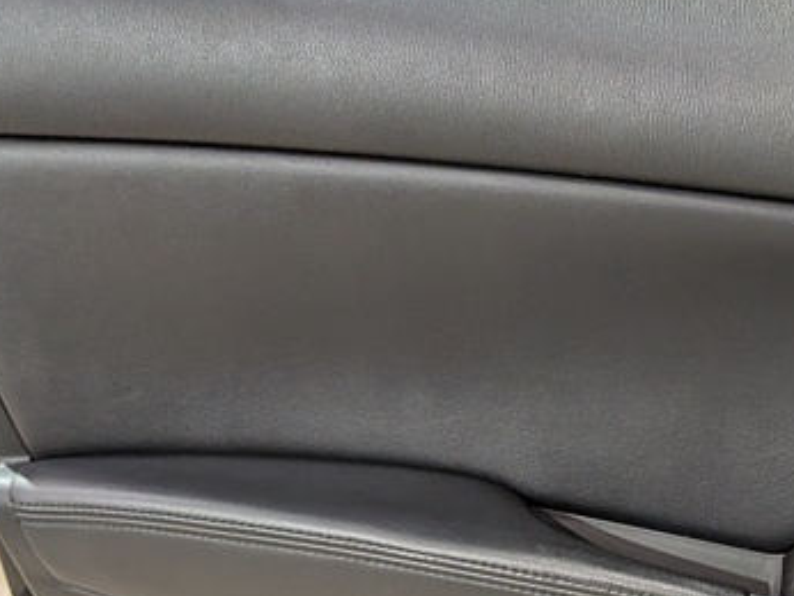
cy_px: 612
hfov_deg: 25.7
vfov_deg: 20.0
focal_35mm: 71
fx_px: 1630
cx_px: 828
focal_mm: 4.53
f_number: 1.7
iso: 381
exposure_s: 1/120
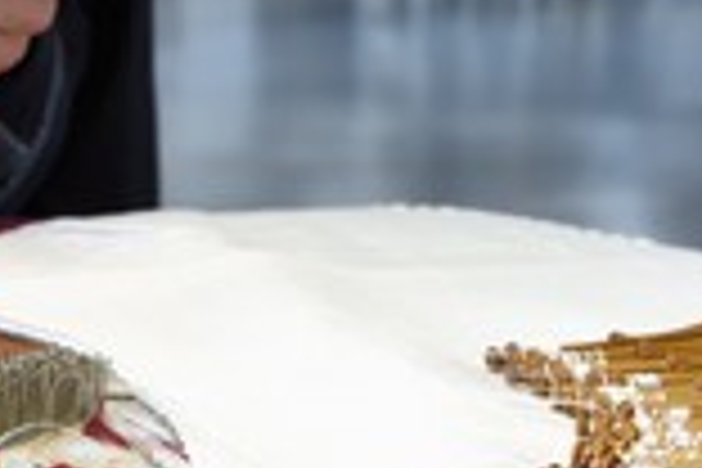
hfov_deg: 12.1
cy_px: 54
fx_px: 3256
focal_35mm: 167
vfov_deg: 8.2
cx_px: -54
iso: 800
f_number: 11
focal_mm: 62
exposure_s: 1/50
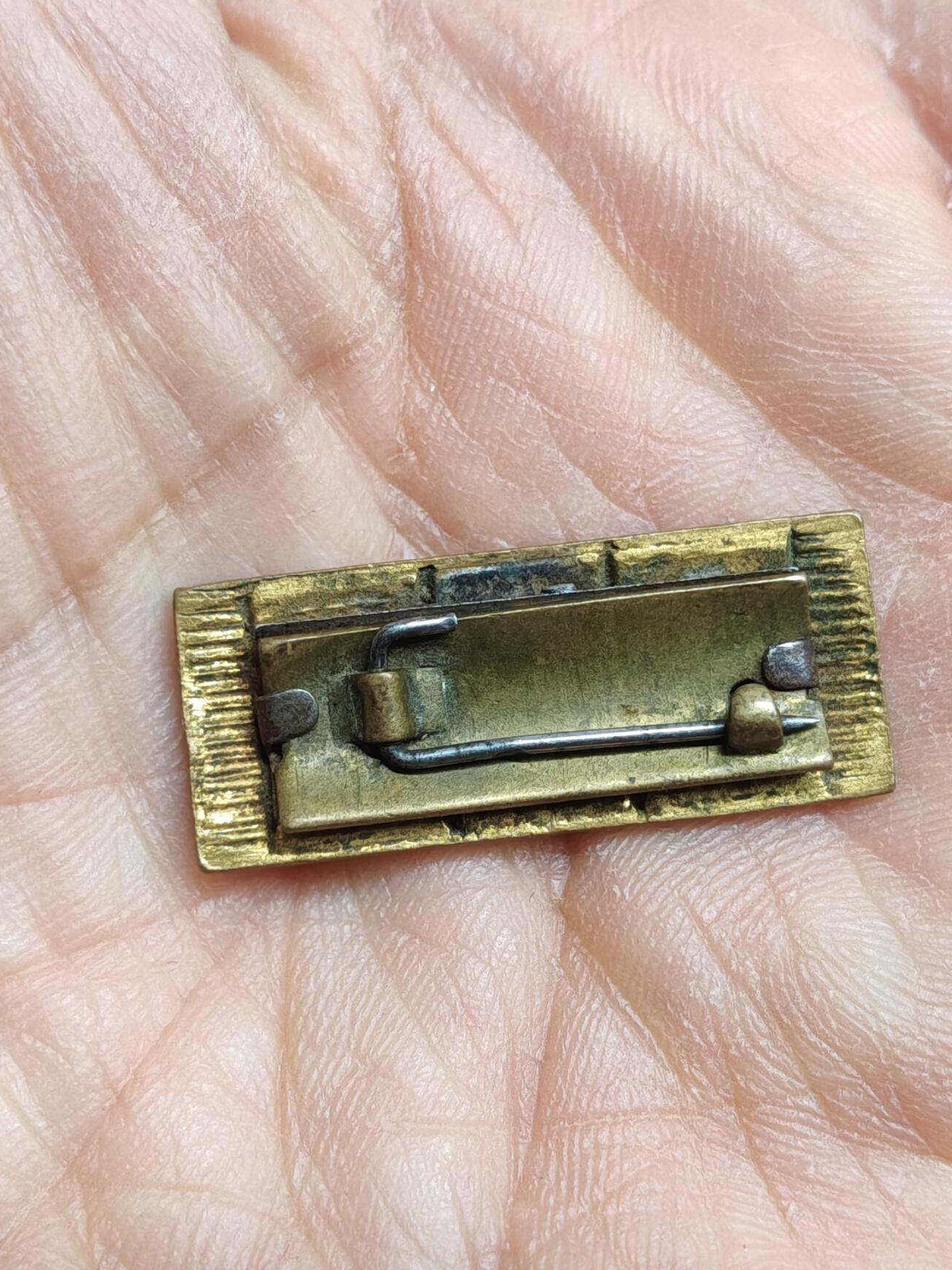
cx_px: 487
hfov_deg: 27.5
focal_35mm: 53
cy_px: 647
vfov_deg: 36.2
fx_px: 1943
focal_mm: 4.84
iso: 1137
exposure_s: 1/50
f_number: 1.88
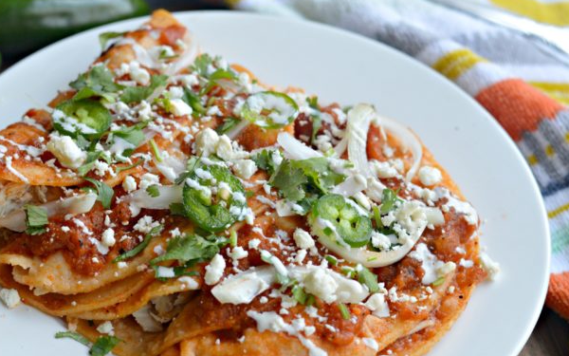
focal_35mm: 96
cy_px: 230
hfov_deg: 21.6
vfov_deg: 13.6
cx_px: 238
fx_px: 1489
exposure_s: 1/80
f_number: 4.5
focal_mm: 50
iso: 400
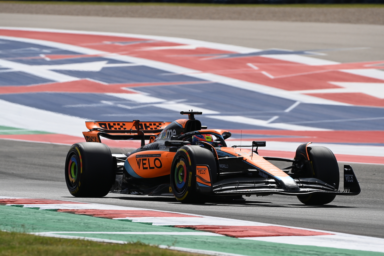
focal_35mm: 400
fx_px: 4266
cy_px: 128
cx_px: 192
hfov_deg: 5.2
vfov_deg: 3.4
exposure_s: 1/1600
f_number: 9
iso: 400
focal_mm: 400
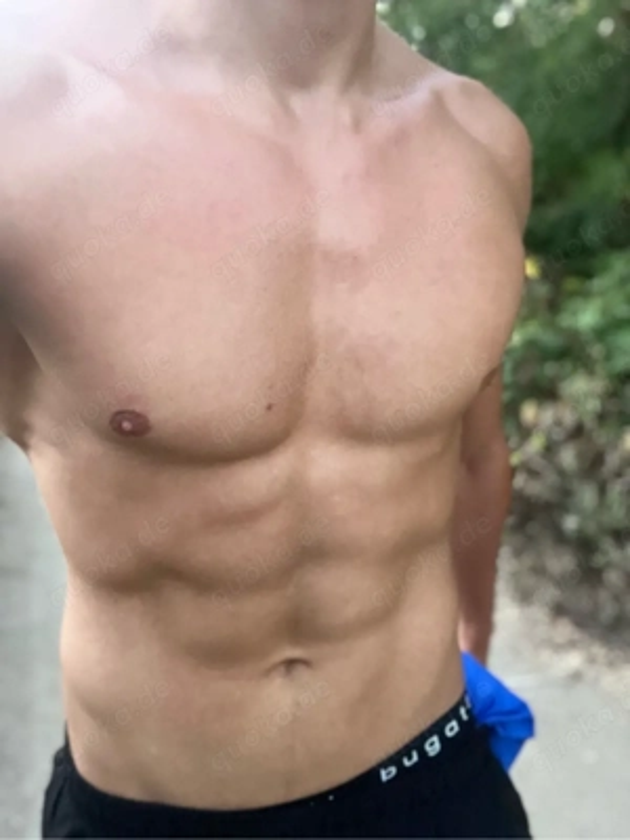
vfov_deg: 60.0
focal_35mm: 30
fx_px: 728
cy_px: 420
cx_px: 315
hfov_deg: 46.8
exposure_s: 1/60
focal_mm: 2.71
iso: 160
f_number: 2.2
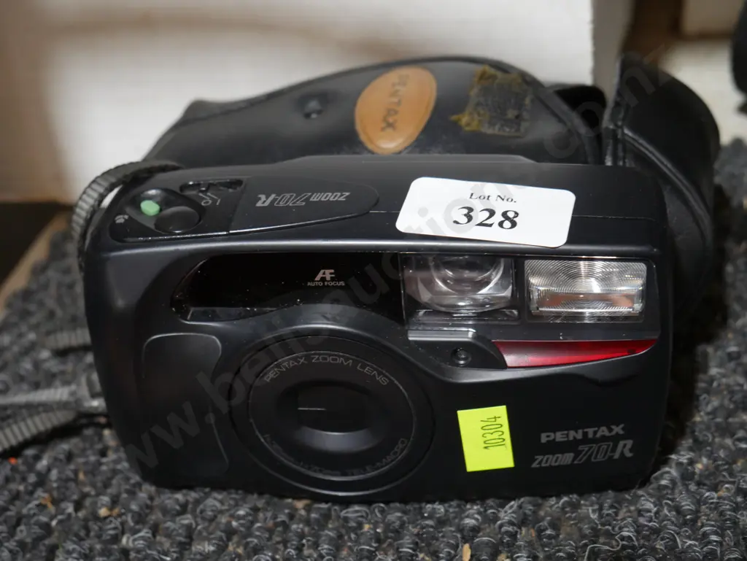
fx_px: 1209
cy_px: 280
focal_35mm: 56
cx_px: 374
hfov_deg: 34.3
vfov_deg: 26.1
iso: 1000
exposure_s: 1/60
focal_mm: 28
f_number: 5.3
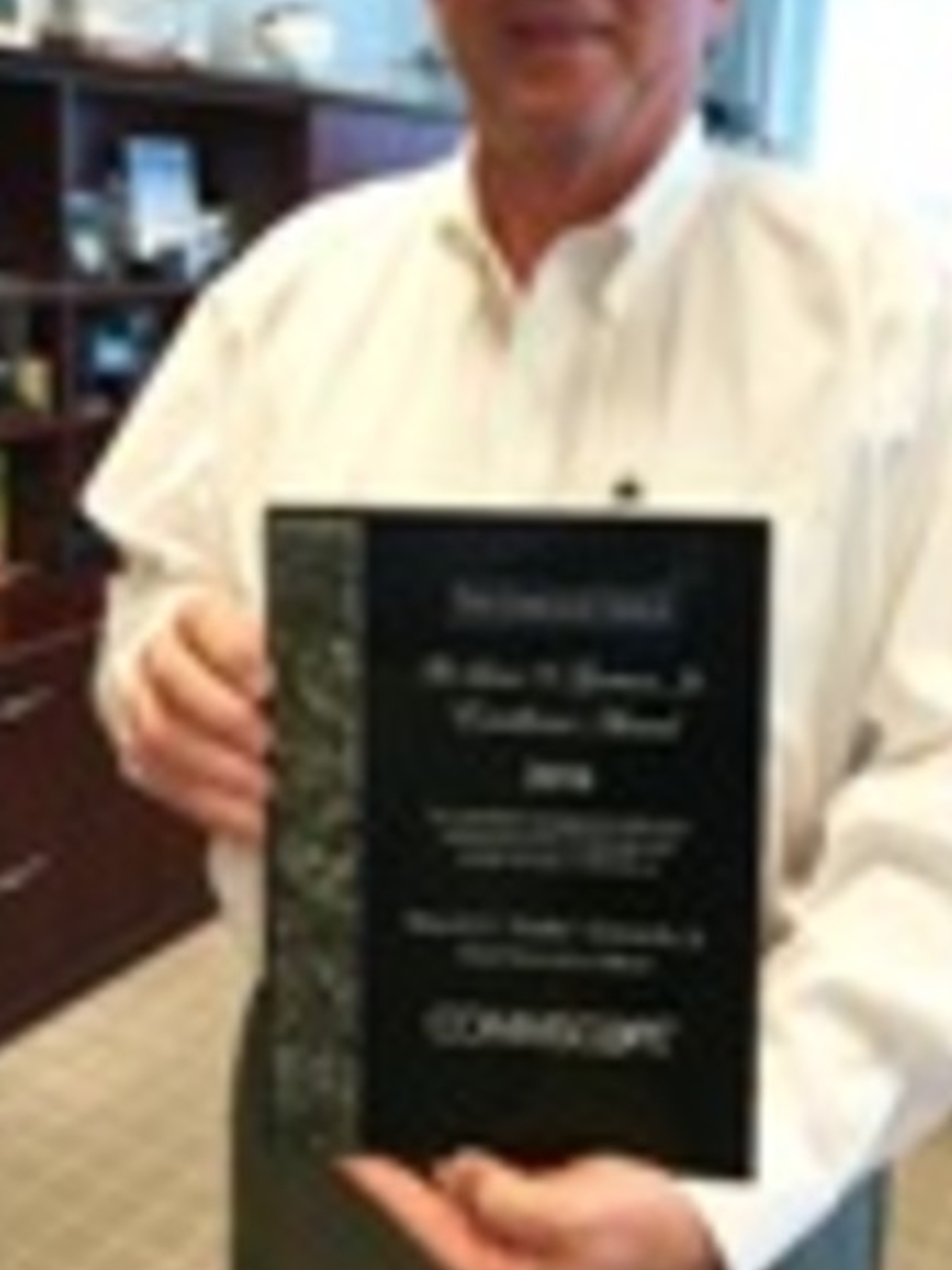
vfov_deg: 45.2
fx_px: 1505
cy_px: 440
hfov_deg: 35.1
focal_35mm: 41
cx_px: 512
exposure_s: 1/30
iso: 50
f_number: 2.2
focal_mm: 4.15
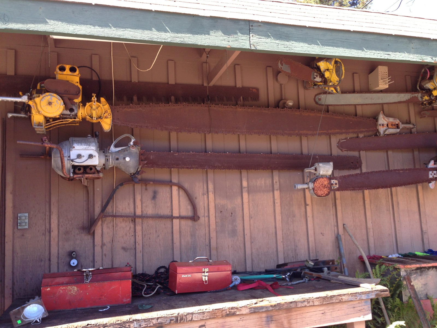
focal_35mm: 33
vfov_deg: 42.9
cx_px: 218
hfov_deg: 55.4
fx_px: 417
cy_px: 164
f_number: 2.4
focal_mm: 4.13
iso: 50
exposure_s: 1/150
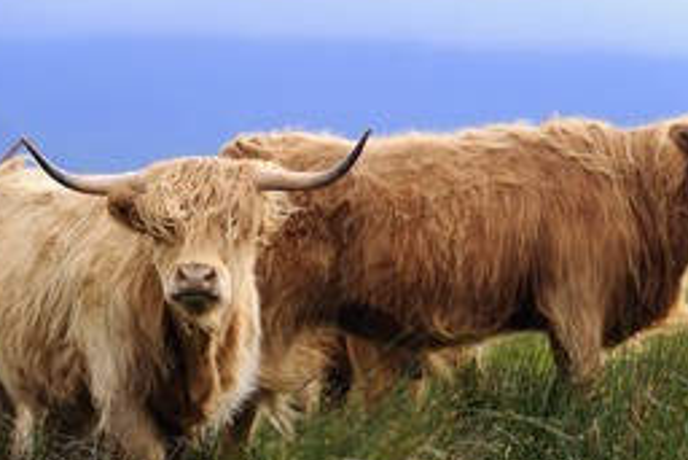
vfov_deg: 5.4
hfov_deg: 8.1
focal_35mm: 254
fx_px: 4857
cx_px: 352
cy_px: 272
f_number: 3.5
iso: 400
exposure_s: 1/400
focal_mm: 155
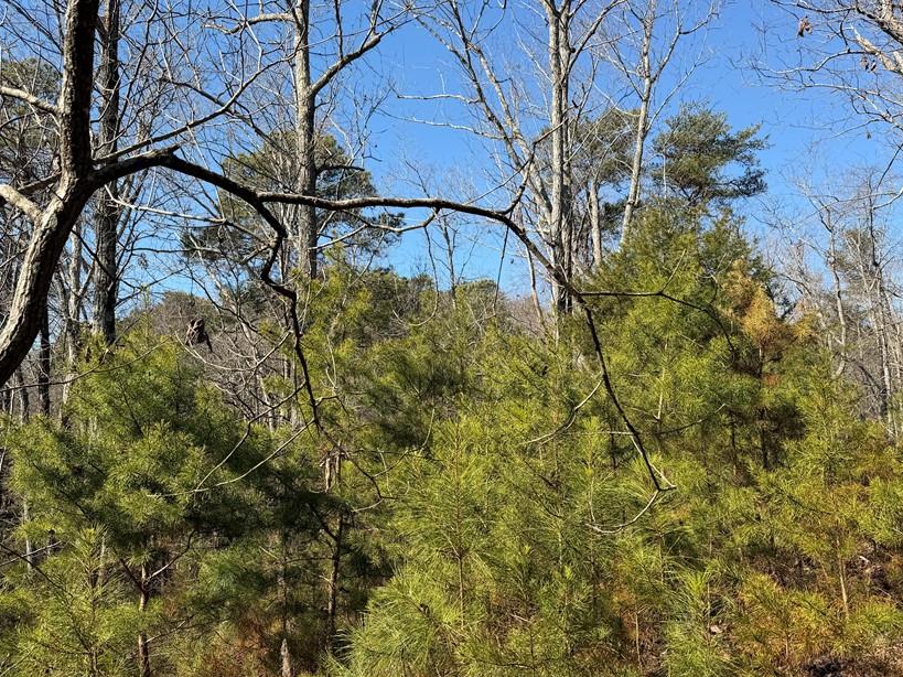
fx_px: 782
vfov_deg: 46.8
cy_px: 353
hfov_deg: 60.0
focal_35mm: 30
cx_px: 433
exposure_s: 1/2232
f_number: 1.78
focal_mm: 6.76
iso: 80
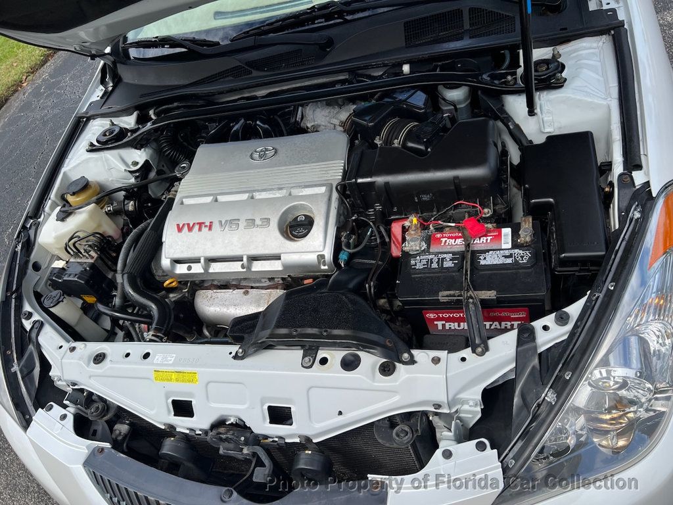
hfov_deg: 67.3
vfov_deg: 53.1
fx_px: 505
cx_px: 336
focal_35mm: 26
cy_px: 252
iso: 50
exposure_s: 1/3165
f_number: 1.5
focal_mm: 5.7
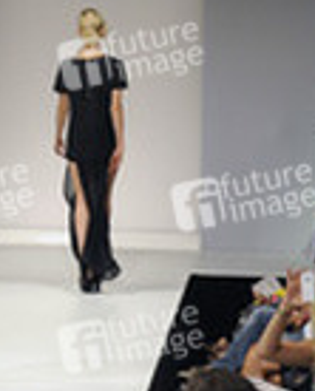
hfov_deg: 7.4
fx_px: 2416
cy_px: 128
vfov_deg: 9.3
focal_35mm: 208
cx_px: -115
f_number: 6.3
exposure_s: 1/200
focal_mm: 68
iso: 1600
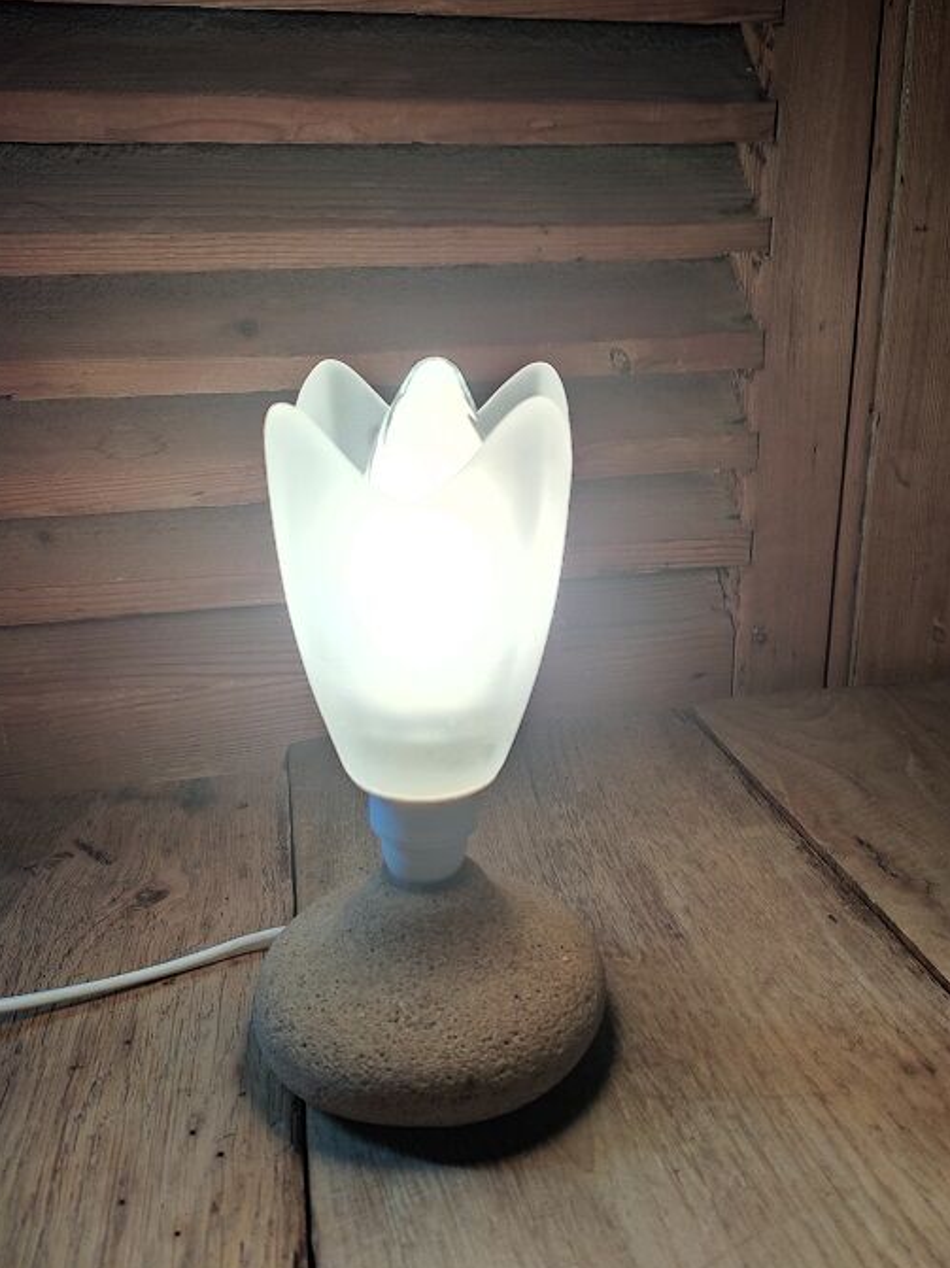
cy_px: 625
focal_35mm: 31
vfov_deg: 58.4
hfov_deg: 45.4
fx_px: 1135
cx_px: 525
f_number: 1.79
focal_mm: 4.74
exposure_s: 1/100
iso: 175
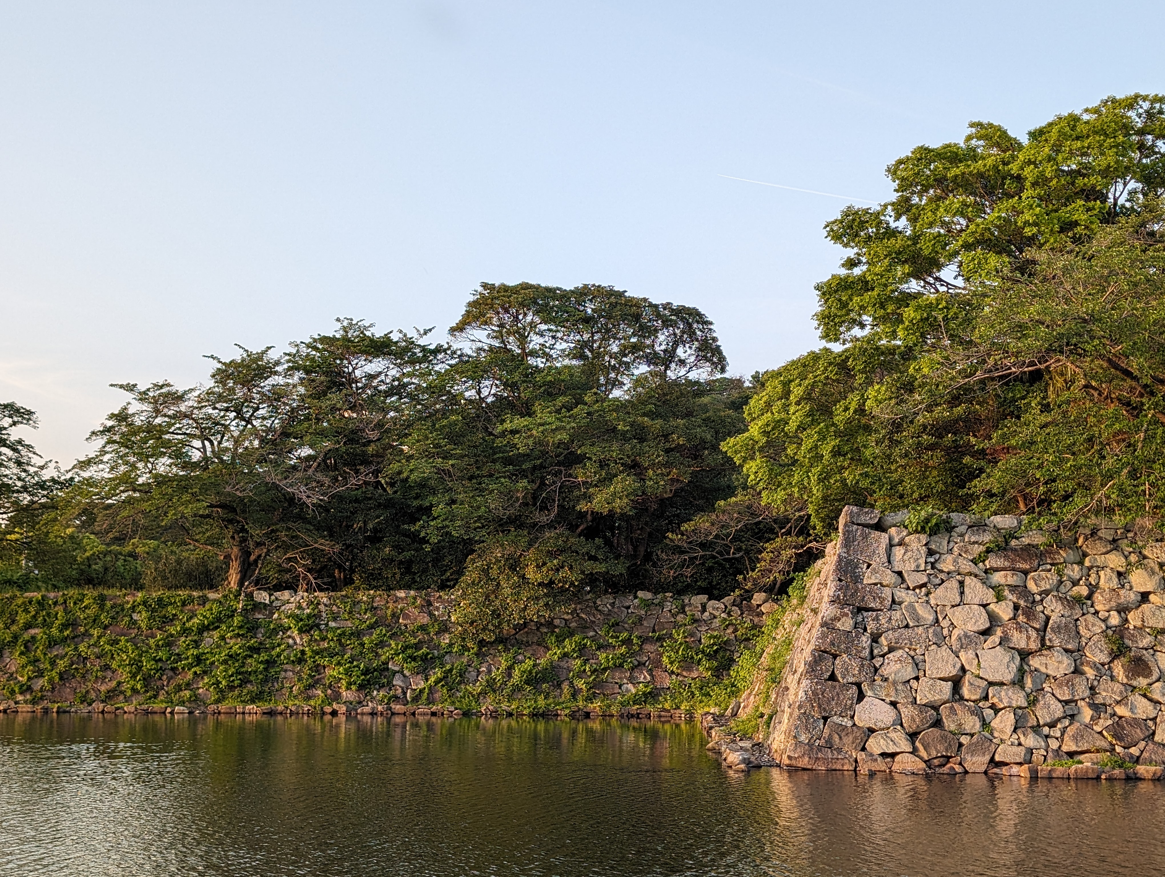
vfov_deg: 29.7
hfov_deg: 38.9
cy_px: 438
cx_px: 582
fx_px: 1651
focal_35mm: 49
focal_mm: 6.9
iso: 21
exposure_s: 1/102
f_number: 1.68
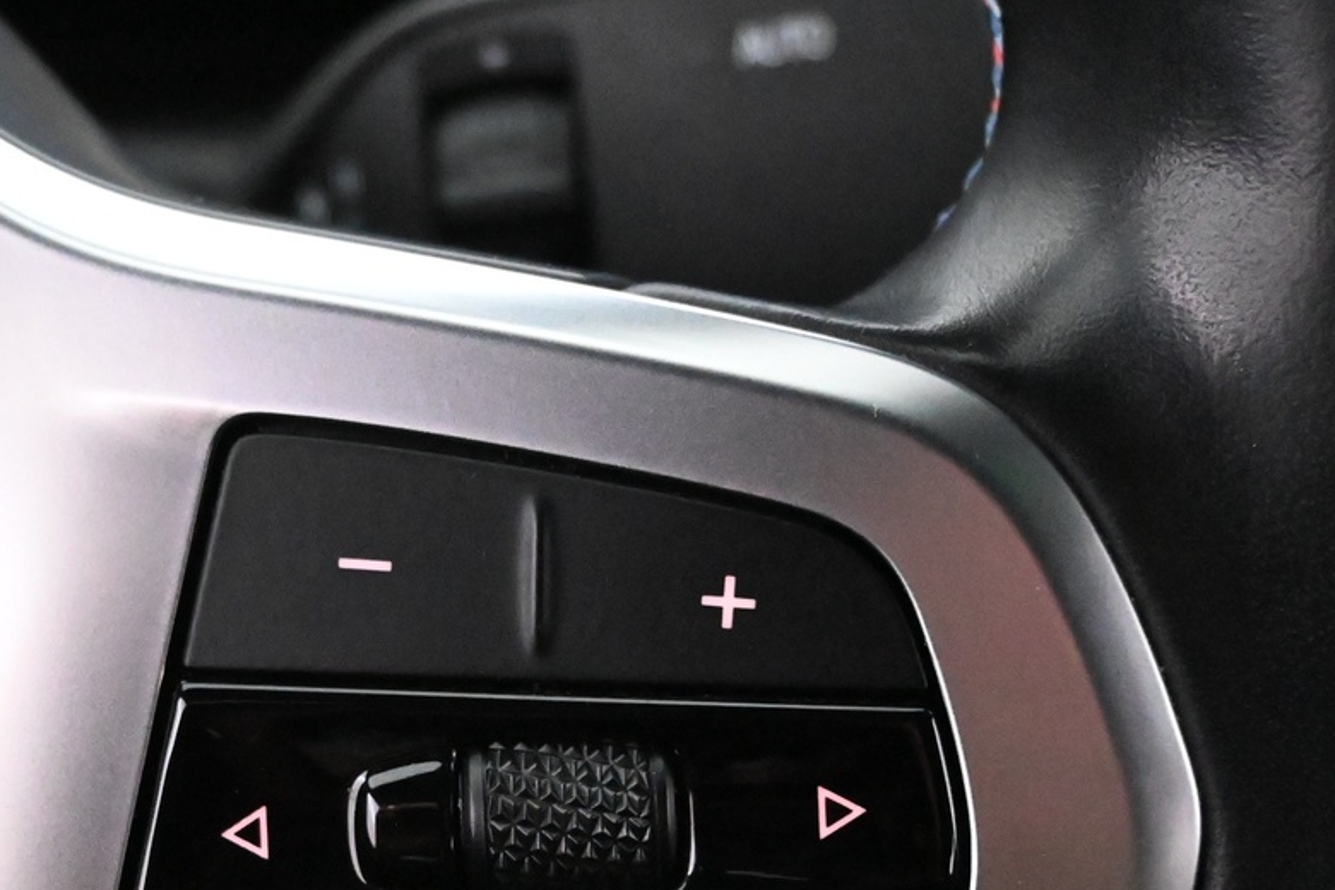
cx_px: 312
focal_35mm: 83
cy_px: 811
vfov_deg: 16.3
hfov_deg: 24.3
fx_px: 3061
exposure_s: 1/40
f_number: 4.5
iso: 10000
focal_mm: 26.5
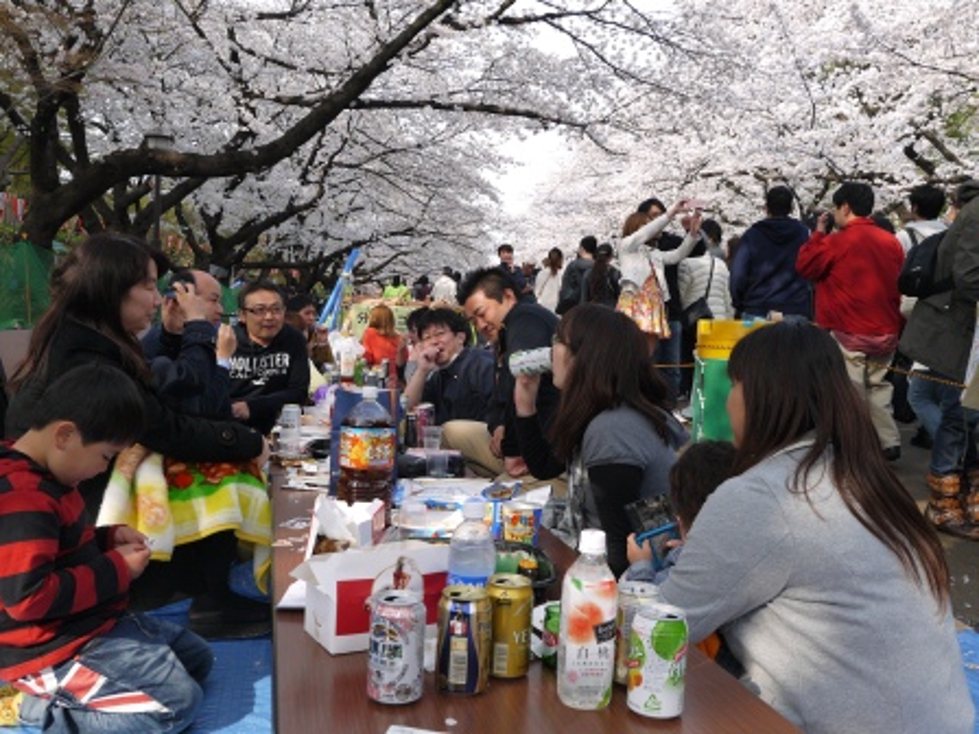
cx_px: 490
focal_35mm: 32
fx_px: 905
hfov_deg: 56.8
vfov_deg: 44.2
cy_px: 367
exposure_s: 1/250
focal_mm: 16
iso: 160
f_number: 6.3
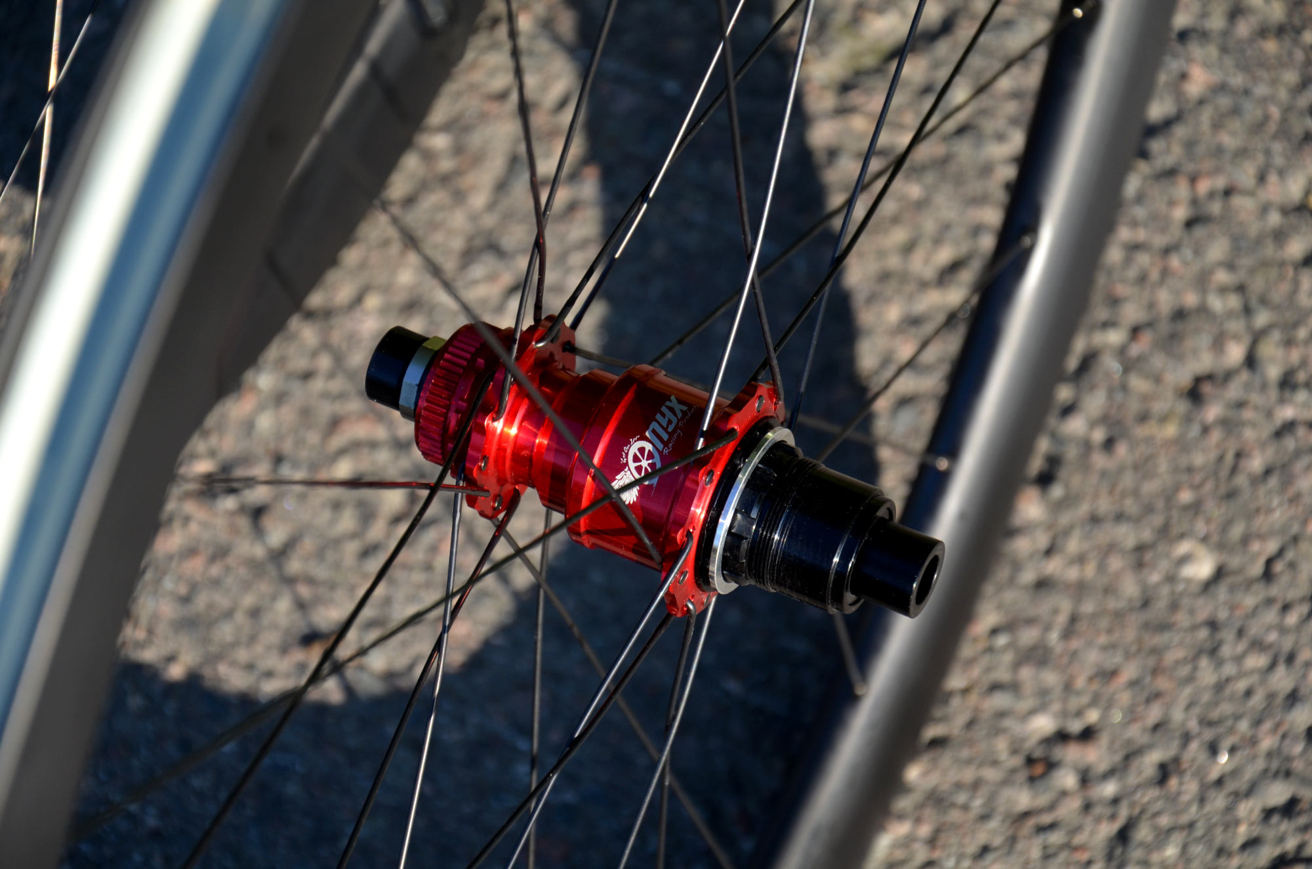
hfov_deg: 16.1
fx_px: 4636
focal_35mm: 128
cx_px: 656
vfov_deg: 10.7
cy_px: 434
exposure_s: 1/500
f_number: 5.6
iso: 280
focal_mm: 85
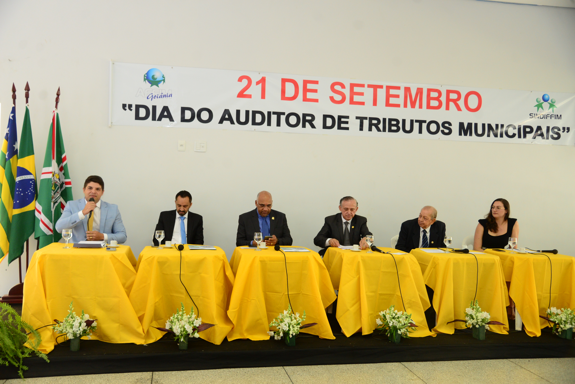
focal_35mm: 32
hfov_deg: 58.7
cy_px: 192
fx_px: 511
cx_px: 288
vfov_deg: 41.1
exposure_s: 1/125
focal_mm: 32
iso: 1600
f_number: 4
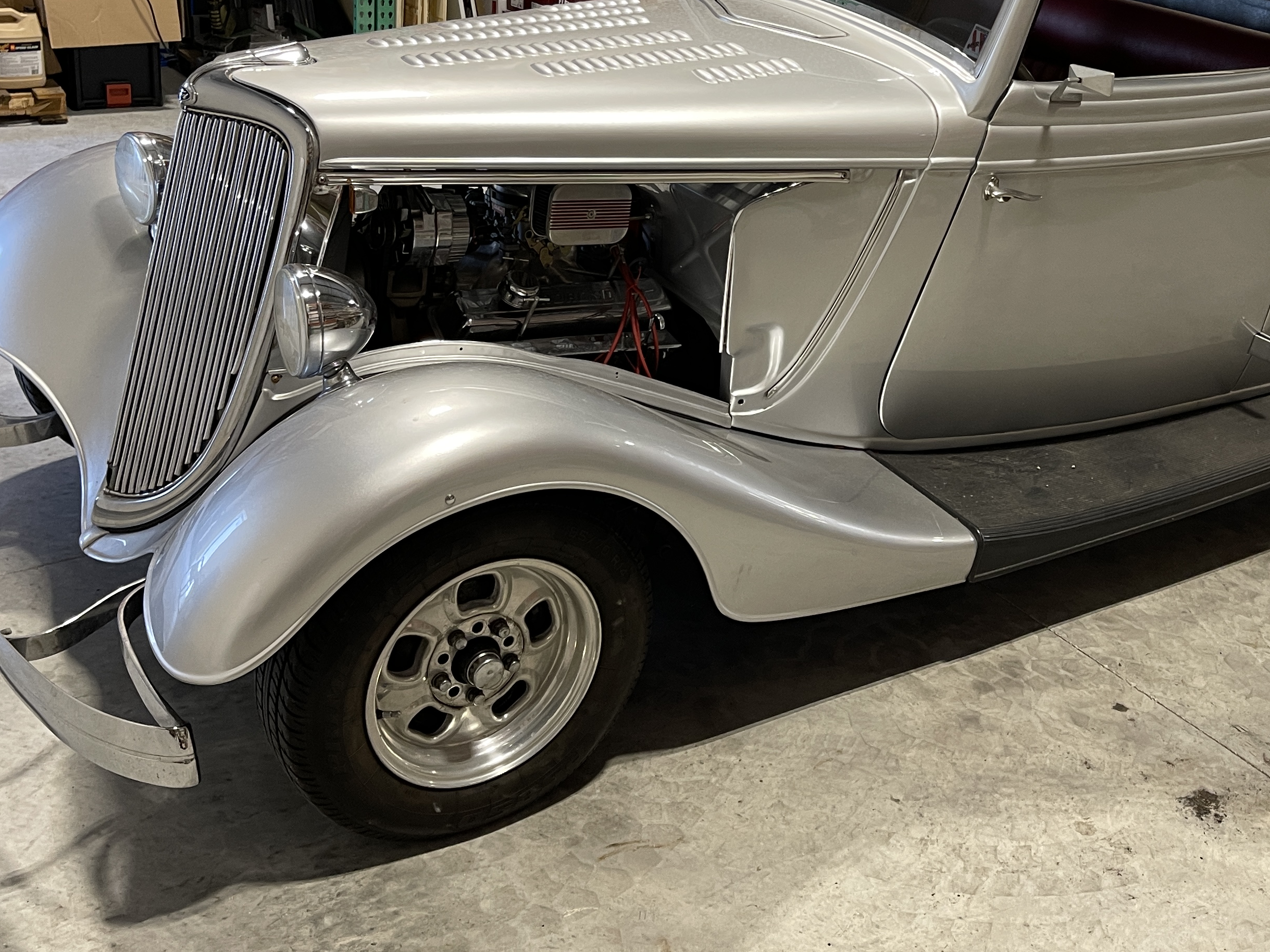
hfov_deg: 43.3
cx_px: 837
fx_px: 1577
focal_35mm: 43
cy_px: 292
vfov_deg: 33.2
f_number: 1.6
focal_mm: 5.1
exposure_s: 1/82
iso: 125
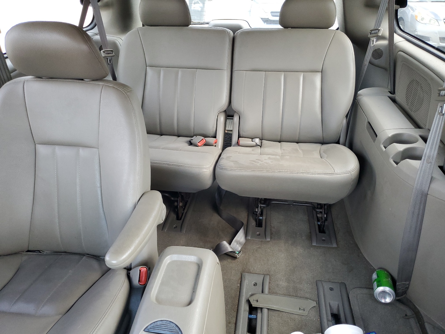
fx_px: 334
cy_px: 167
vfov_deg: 53.1
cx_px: 222
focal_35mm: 26
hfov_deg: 67.3
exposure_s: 1/60.2
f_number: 1.5
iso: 128
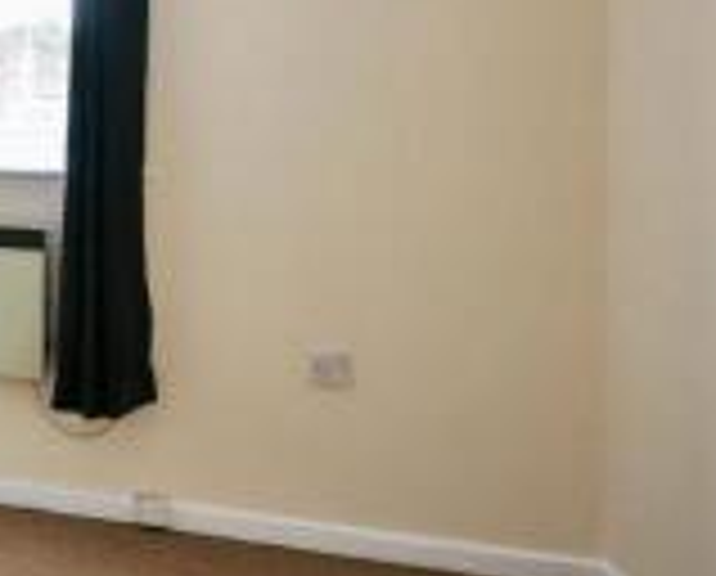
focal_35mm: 42
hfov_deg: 30.1
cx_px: -302
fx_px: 892
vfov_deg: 34.3
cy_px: 83
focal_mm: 10
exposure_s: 1/60
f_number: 5
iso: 500
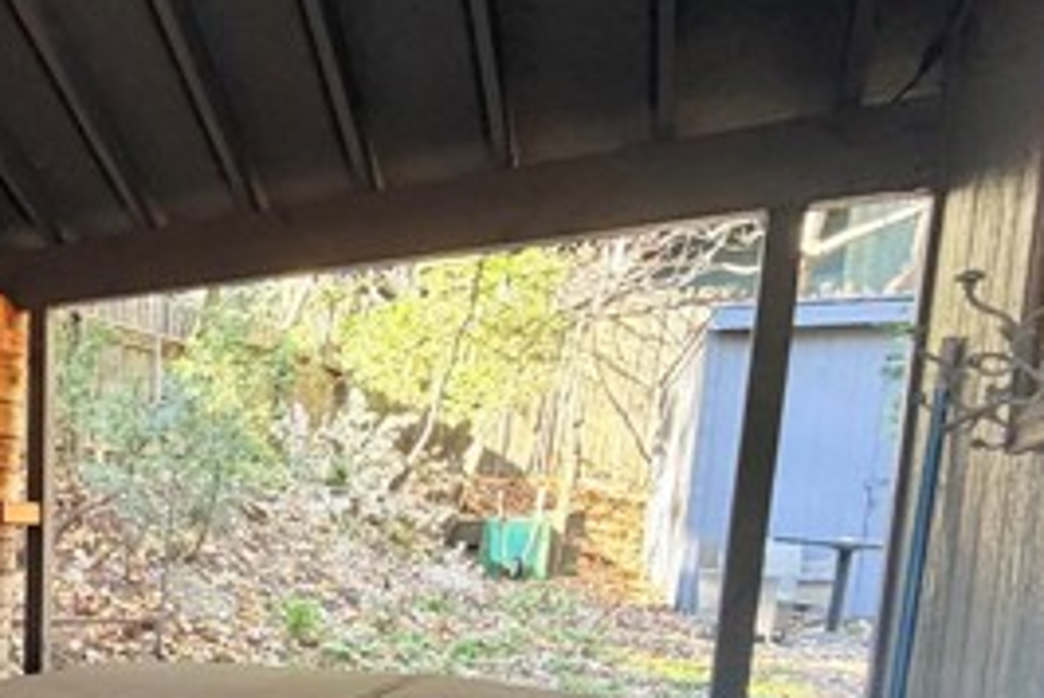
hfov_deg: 45.0
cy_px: 643
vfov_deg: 35.4
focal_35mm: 35
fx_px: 1016
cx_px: -27
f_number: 2.2
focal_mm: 2.22
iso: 250
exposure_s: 1/121
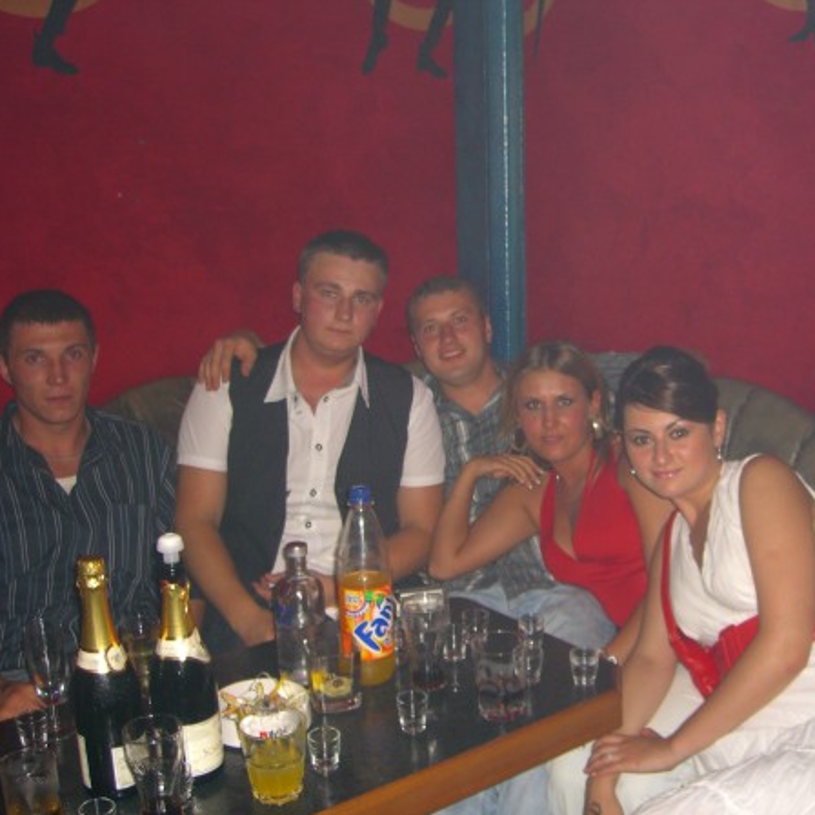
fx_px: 1199
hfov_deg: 37.3
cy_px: 408
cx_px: 518
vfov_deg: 37.6
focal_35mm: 45
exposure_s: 1/60
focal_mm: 7.9
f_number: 2.8
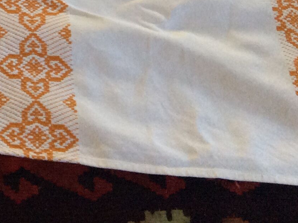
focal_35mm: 99
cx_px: -38
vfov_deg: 13.9
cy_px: -118
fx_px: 851
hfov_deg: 19.0
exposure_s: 1/25
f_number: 2.4
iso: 80
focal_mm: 3.3
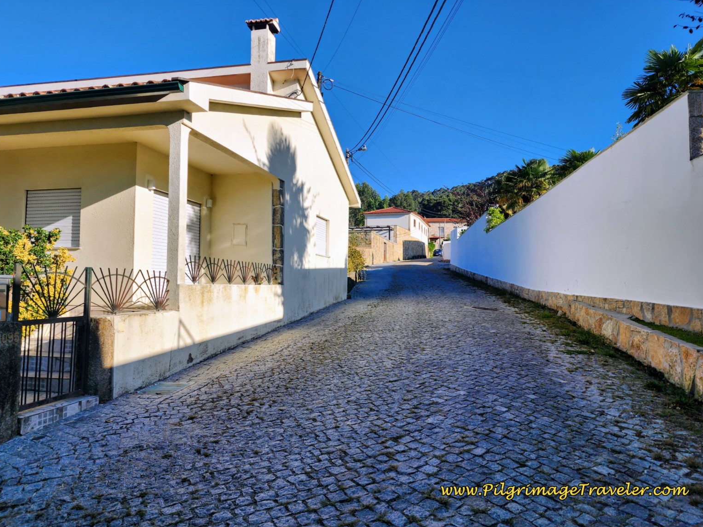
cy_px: 256
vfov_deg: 56.8
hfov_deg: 71.6
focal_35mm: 24
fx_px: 487
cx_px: 346
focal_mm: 6.4
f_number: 1.8
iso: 12
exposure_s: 1/1019
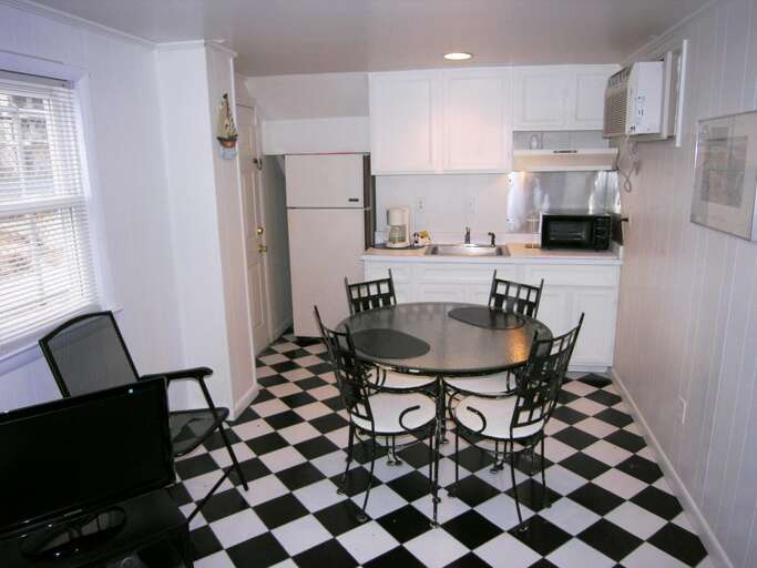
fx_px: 525
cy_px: 284
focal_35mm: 24
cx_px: 378
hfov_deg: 71.6
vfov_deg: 56.8
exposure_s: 1/60.1
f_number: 2.6
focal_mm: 6.1
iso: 50
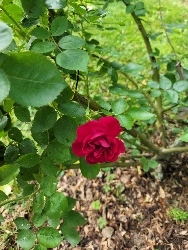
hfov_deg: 54.9
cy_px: 125
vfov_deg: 69.4
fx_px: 181
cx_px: 94
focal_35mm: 25
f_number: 1.8
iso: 20
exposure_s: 1/60
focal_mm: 7
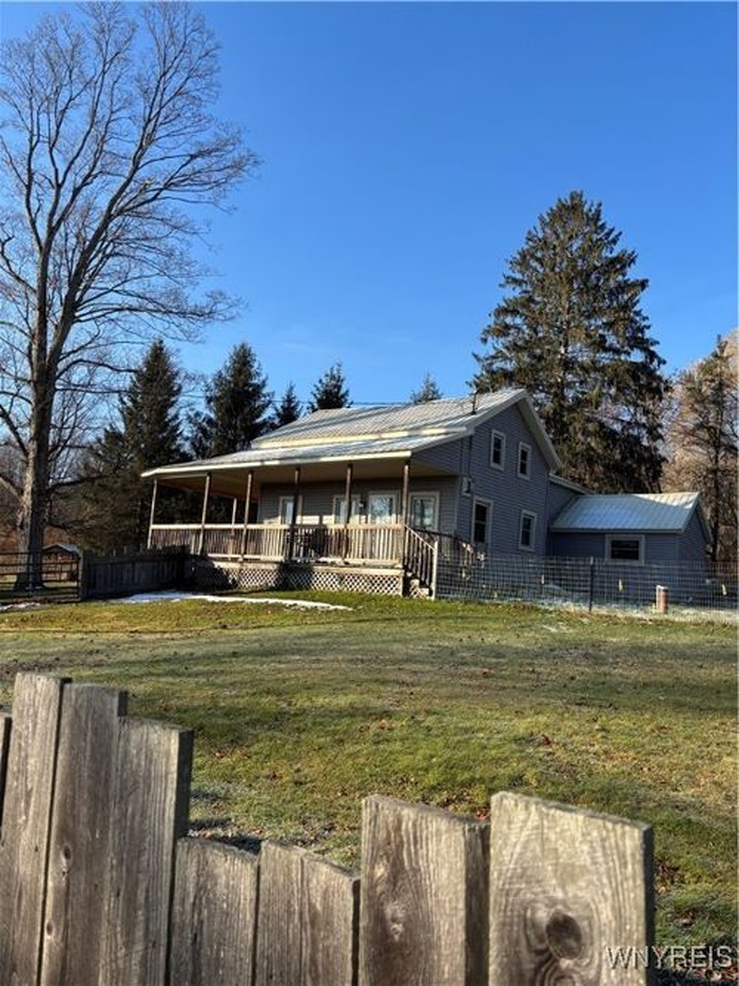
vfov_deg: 67.3
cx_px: 370
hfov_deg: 53.0
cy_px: 493
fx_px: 740
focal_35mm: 26
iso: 50
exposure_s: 1/1499
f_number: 1.6
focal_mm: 5.96
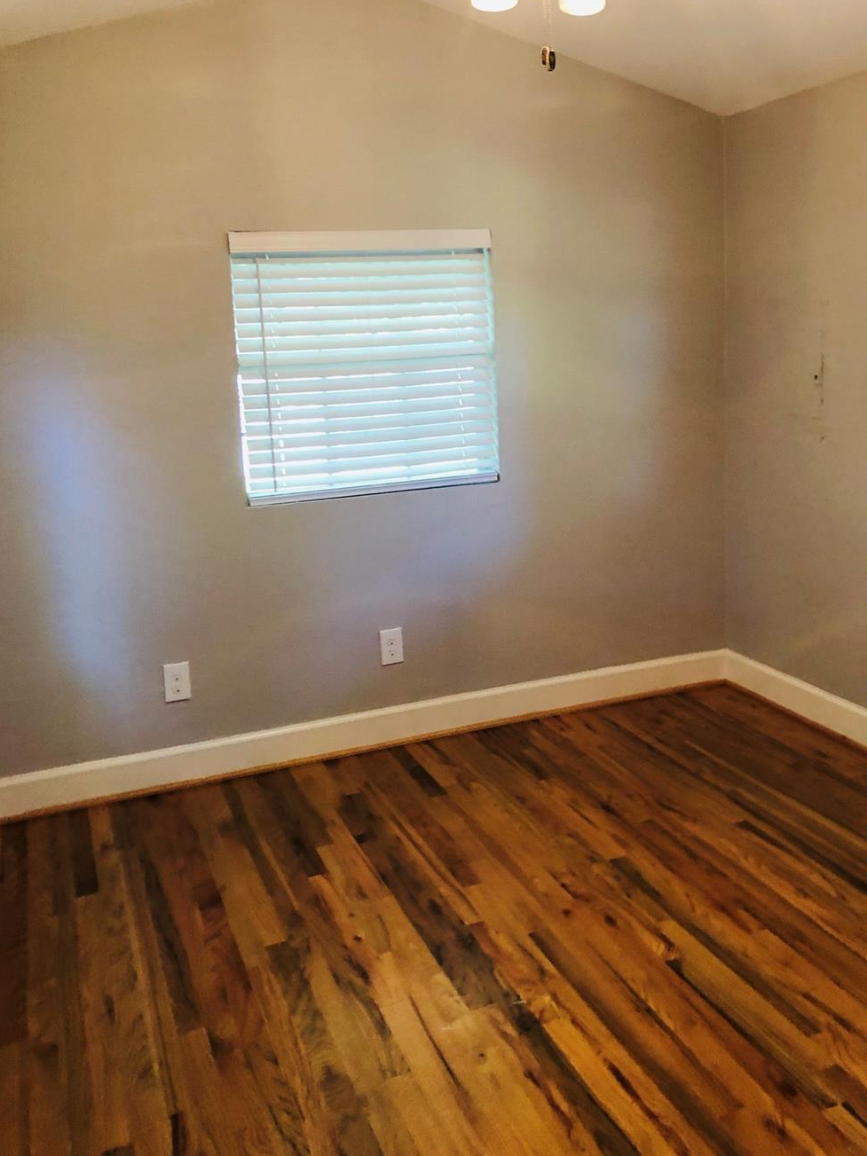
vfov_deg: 55.2
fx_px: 1102
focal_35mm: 33
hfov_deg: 42.8
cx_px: 499
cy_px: 503
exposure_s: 1/15
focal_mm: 3.99
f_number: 1.8
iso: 50
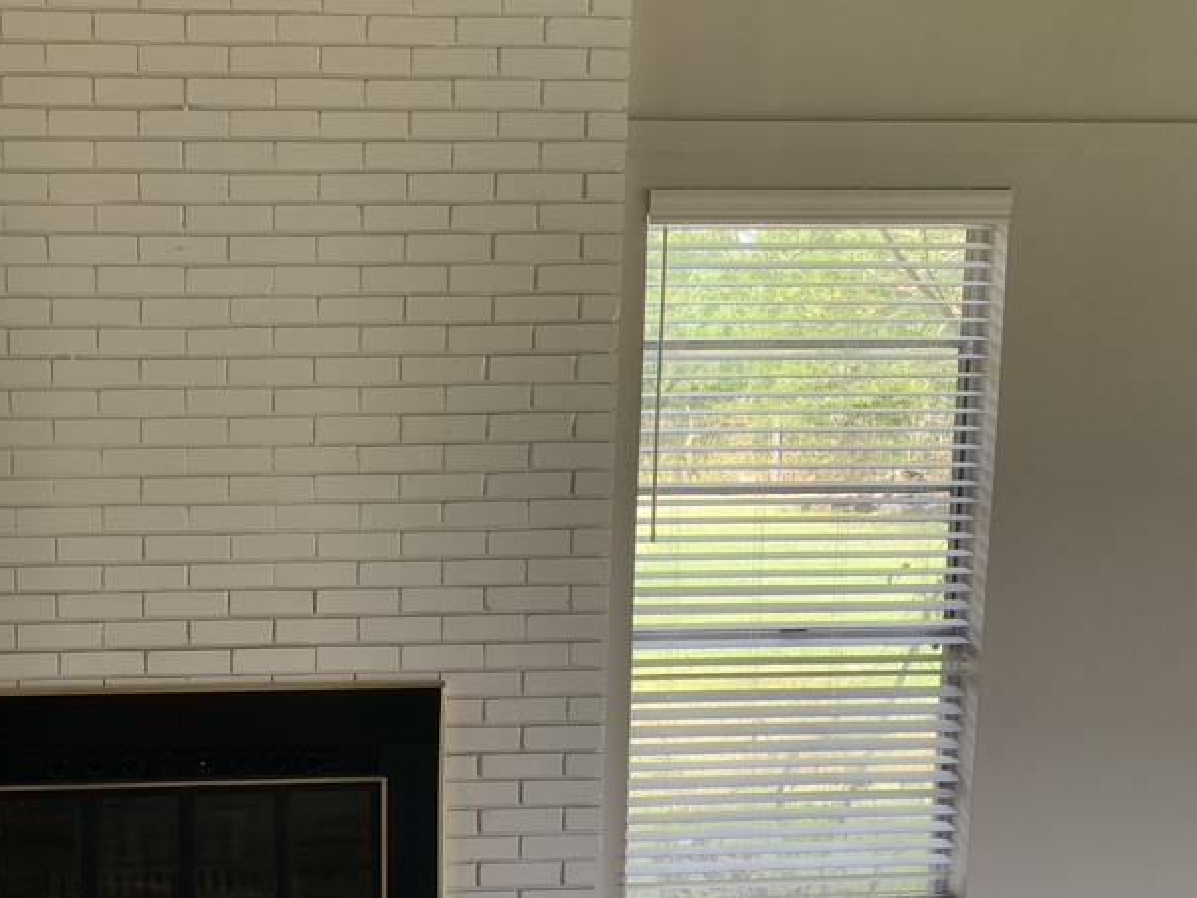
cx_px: 198
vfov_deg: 32.6
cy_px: 601
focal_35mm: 44
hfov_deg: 40.7
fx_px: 1522
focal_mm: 4.25
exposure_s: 1/122
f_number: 1.8
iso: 32
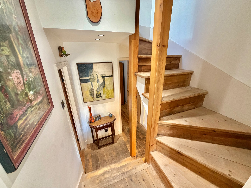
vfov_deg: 85.7
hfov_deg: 102.1
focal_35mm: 14
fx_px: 102
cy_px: 94
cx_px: 126
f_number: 2.2
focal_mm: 2.22
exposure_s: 1/50
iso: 320
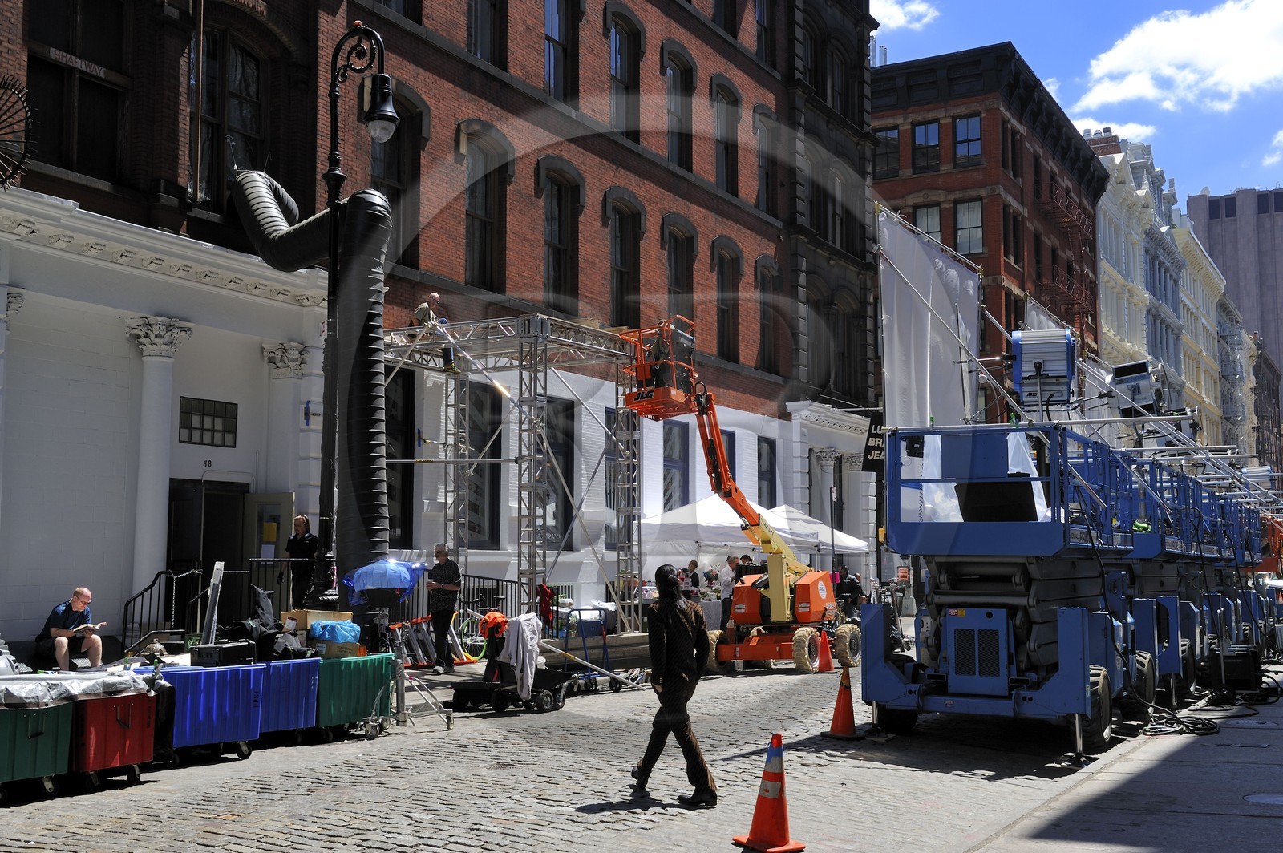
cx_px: 642
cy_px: 426
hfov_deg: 50.7
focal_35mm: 38
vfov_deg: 35.0
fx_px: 1353
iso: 200
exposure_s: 1/160
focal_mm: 38
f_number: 11
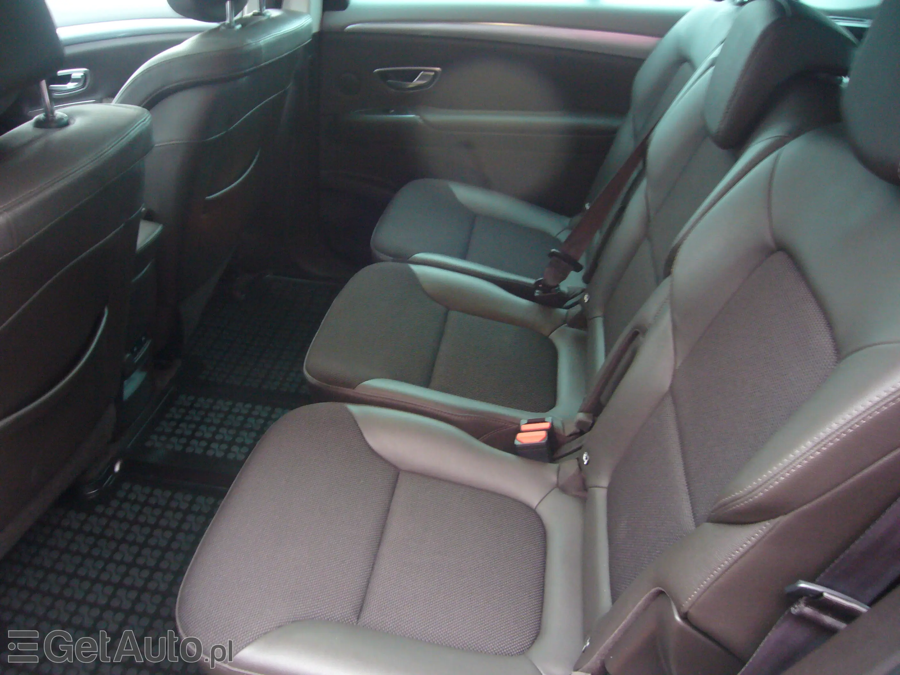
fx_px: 728
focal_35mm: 28
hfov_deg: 63.4
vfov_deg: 49.7
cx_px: 450
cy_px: 338
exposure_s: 1/8
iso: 200
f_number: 2.8
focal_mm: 4.6
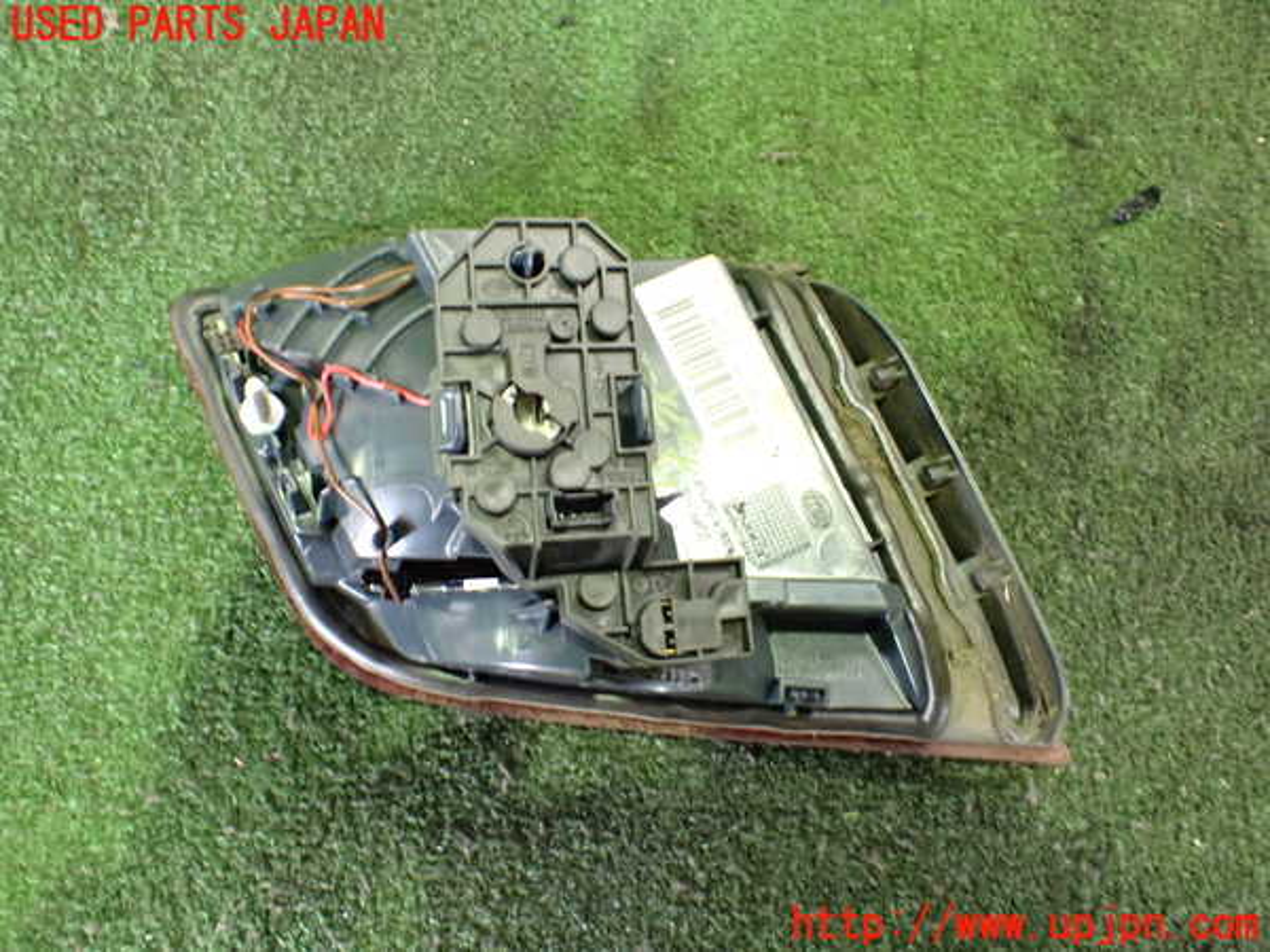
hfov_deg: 60.0
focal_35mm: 30
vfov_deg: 46.8
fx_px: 1101
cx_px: 635
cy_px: 476
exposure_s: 1/30
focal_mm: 5.4
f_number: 2.3
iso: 800
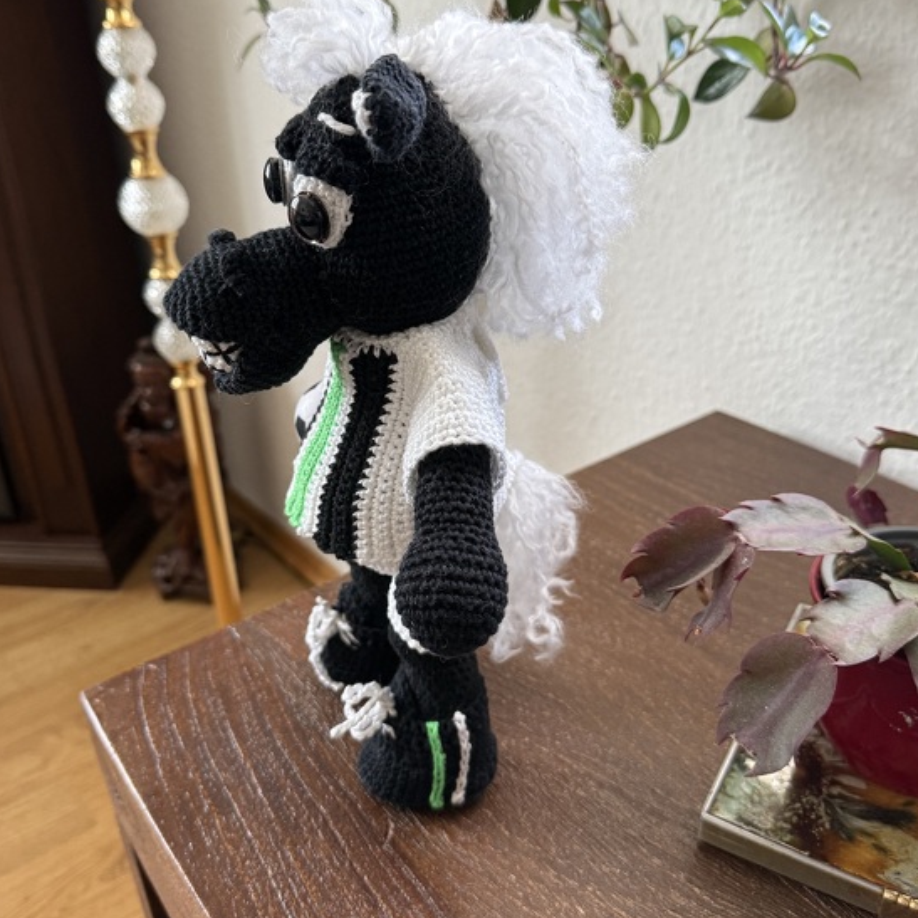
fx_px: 930
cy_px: 420
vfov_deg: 52.5
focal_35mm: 31
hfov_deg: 52.5
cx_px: 440
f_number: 1.78
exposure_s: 1/60
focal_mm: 6.76
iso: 250
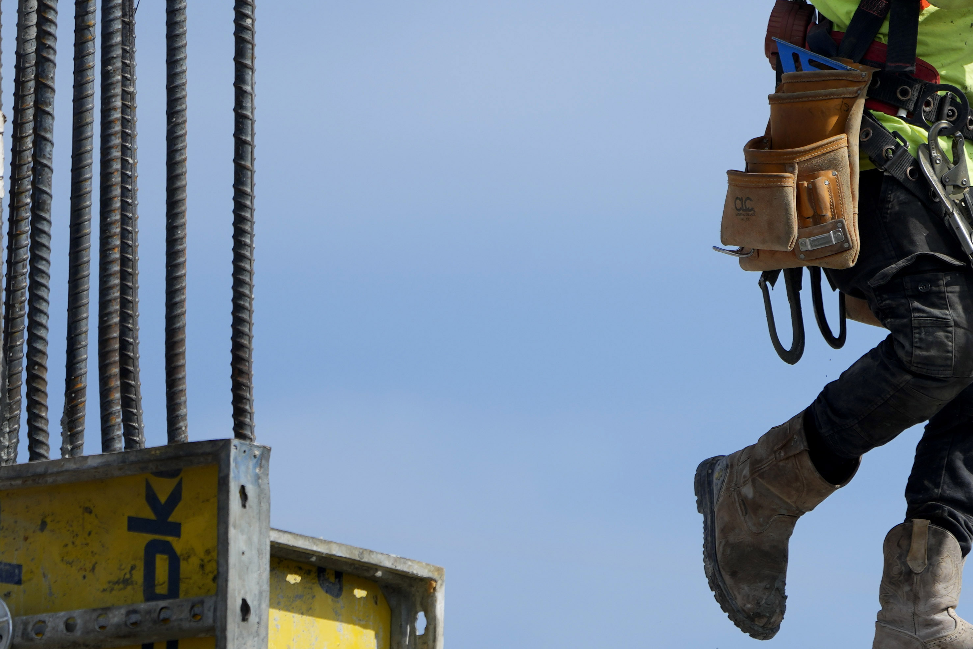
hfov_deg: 2.9
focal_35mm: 722
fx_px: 19515
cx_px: 1383
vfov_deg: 1.9
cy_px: 42
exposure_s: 1/640
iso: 100
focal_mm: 253
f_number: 5.6
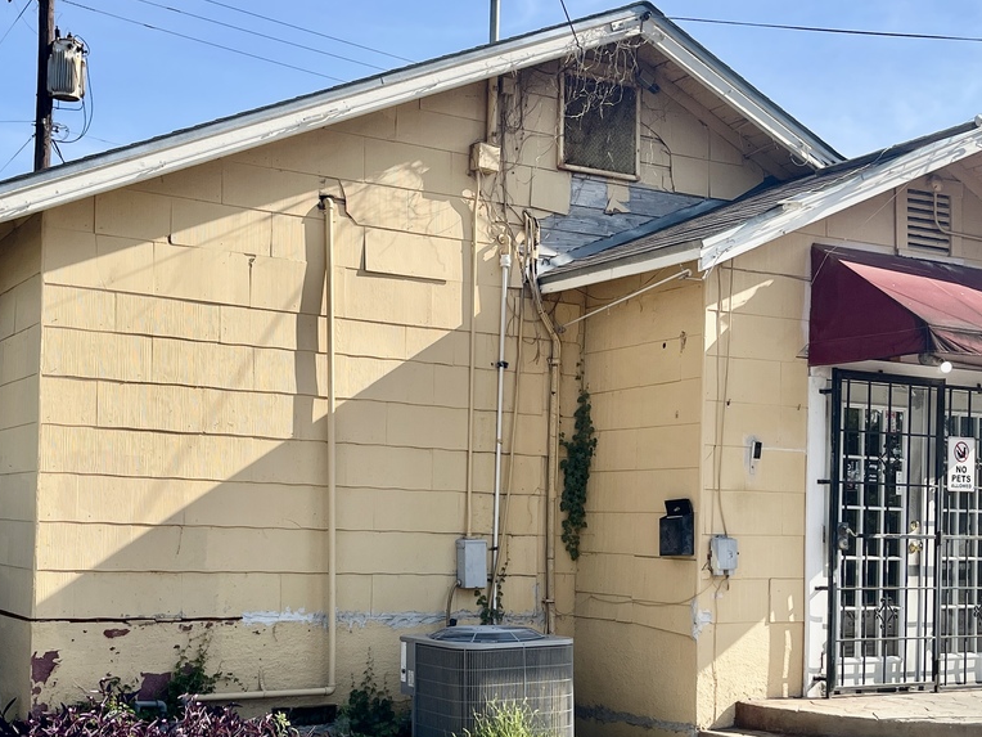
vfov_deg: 29.4
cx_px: 434
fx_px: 1390
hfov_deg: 38.9
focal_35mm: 49
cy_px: 520
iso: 50
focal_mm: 5.1
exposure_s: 1/4049
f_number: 1.6
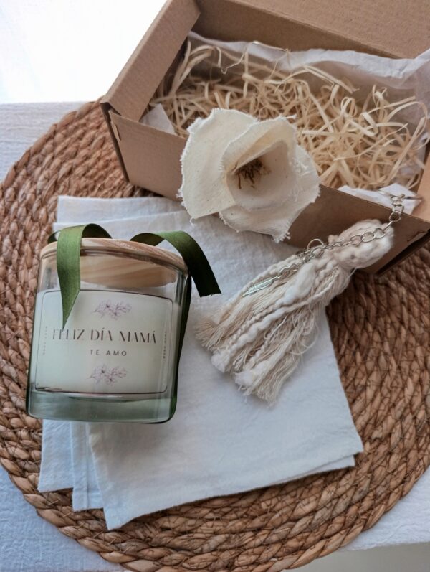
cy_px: 286
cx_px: 215
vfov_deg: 73.8
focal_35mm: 23
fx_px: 380
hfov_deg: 59.0
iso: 500
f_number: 1.6
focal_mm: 6.14
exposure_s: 1/100
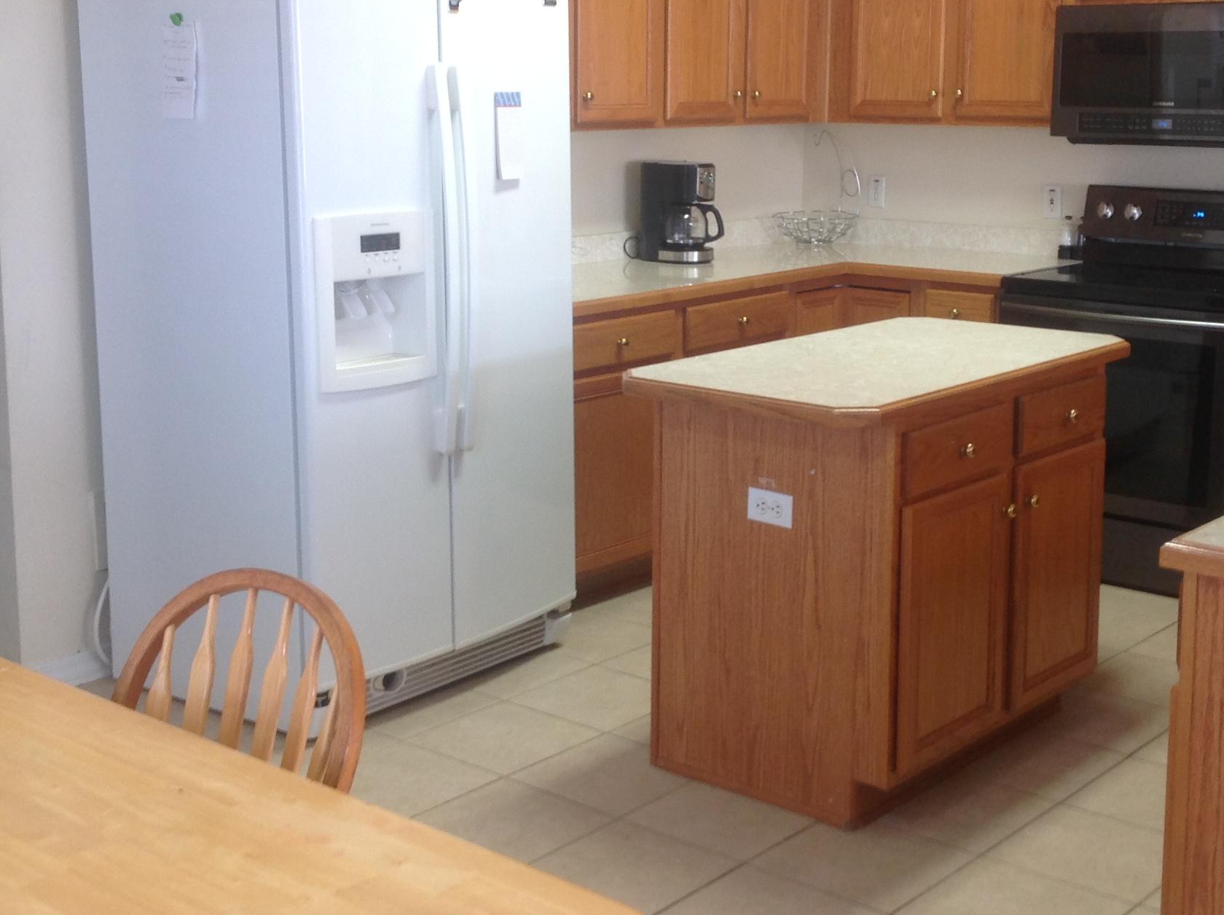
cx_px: 711
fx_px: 1907
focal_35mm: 54
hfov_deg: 35.5
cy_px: 350
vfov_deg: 26.9
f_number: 2.4
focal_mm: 4.28
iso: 50
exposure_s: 1/20
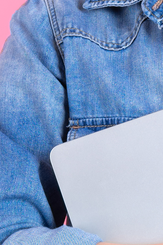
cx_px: 230
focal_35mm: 302
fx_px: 2051
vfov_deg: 6.8
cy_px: 85
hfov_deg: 4.5
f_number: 9.5
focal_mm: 53
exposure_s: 1/90
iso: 100
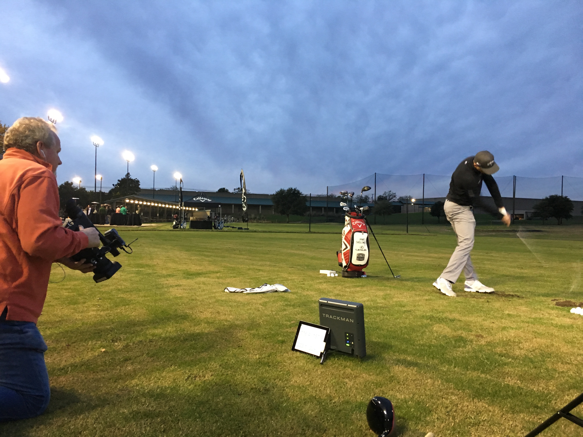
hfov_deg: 61.7
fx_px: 488
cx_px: 292
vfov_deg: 48.2
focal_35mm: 29
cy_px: 218
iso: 125
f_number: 2.2
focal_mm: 4.15
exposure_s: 1/30
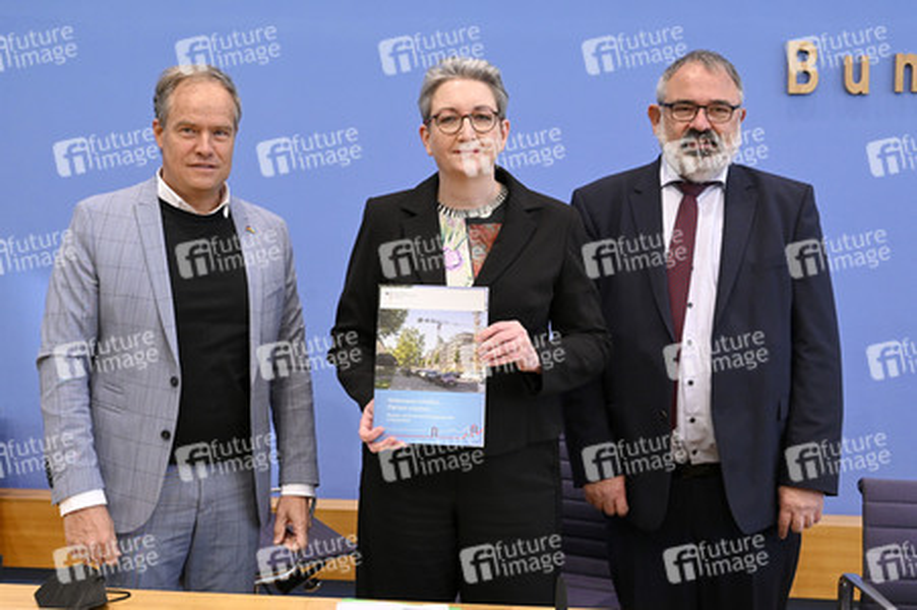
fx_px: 993
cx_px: 458
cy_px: 305
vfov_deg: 34.2
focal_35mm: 39
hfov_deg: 49.6
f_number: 6.3
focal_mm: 39
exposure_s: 1/400
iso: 4000
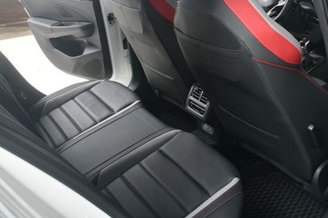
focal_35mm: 45
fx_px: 410
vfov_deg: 29.4
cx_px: 210
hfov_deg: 43.2
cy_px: 55
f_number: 5.6
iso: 100
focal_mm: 20
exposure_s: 1/160
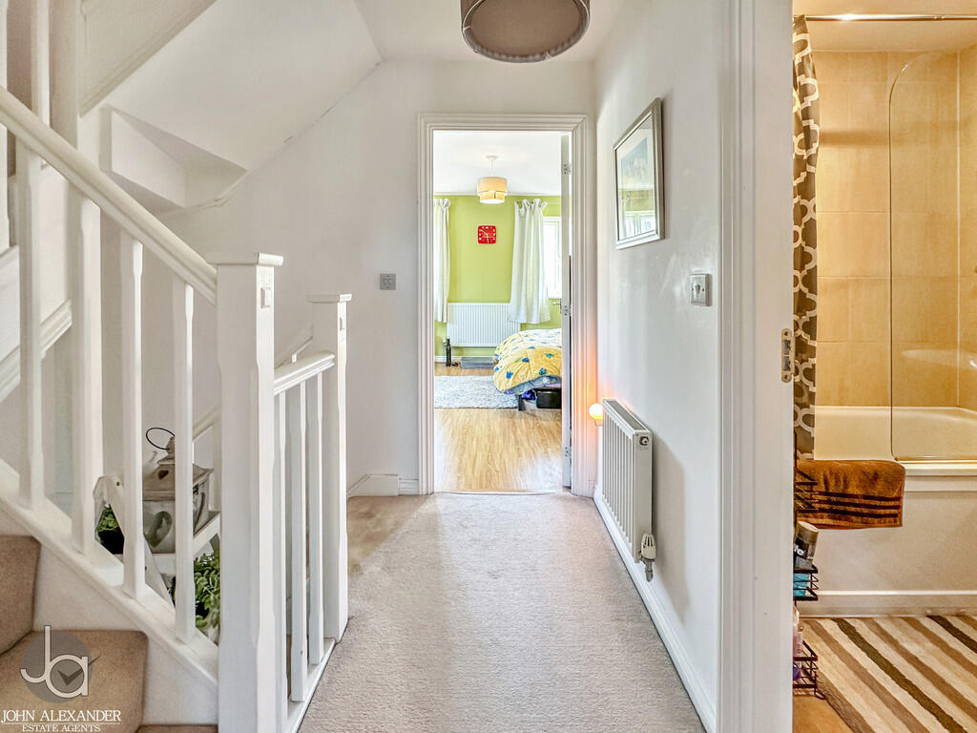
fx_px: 395
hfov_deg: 102.1
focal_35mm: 14
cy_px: 366
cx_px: 488
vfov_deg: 85.7
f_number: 2.2
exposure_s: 1/50
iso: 200
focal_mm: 2.22
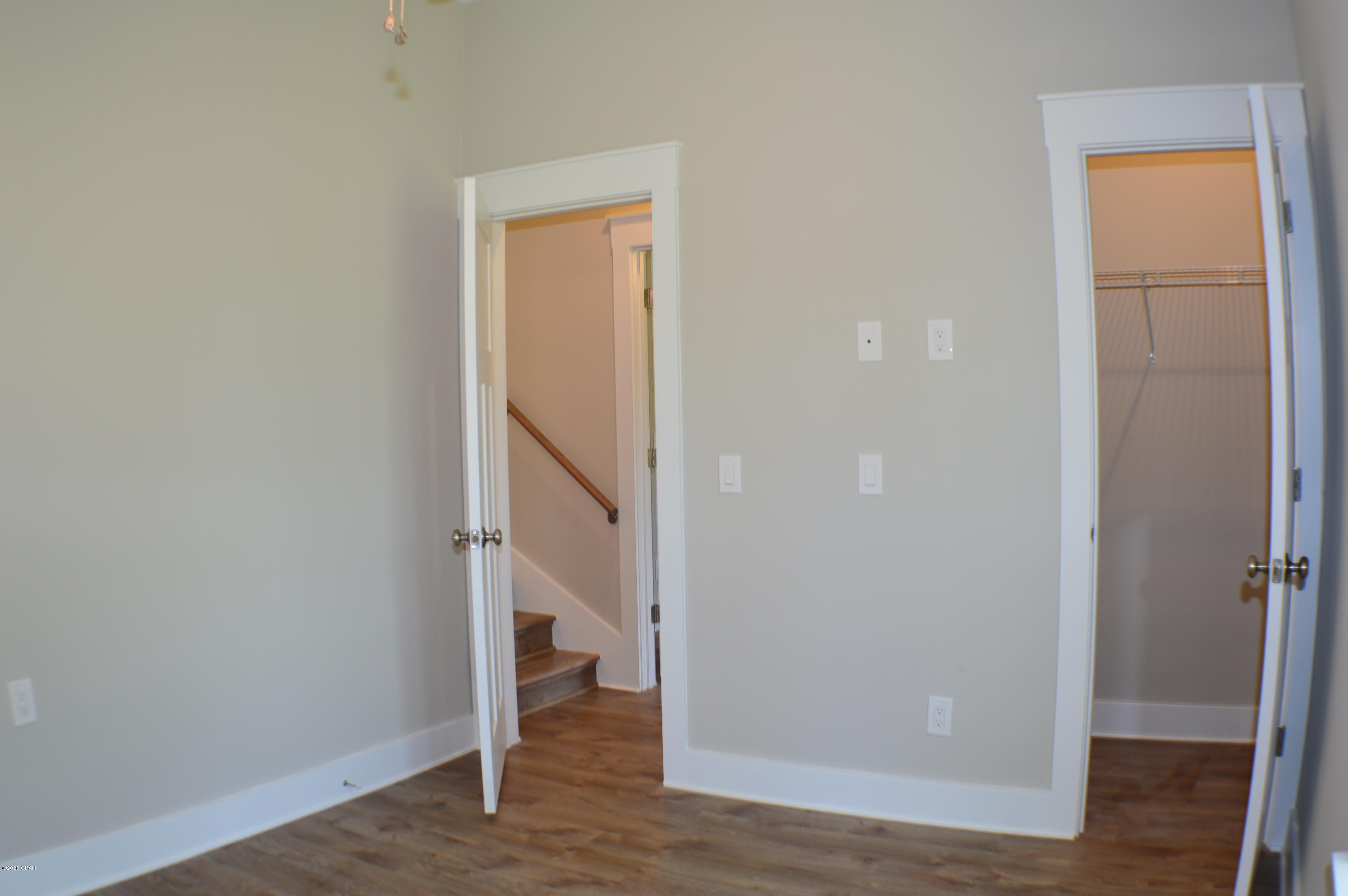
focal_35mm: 39
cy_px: 448
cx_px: 674
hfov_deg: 49.6
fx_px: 1459
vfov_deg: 34.1
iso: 100
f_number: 4.2
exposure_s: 1/10
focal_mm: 26
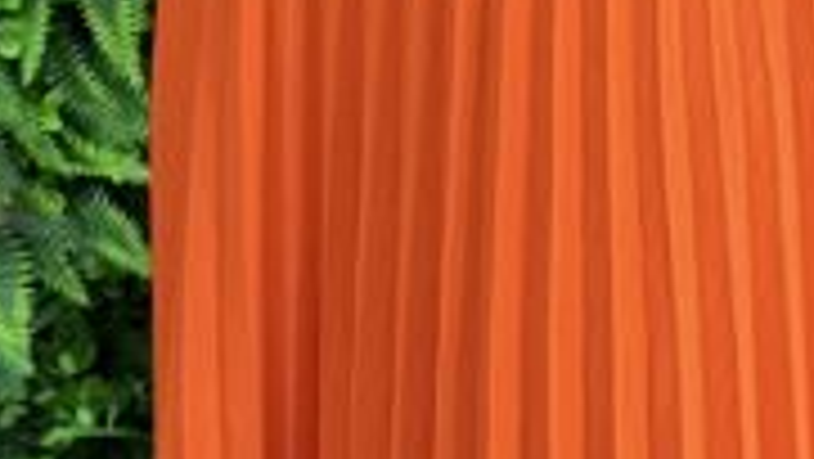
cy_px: 92
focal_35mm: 432
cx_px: 607
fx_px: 9328
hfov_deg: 5.0
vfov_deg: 2.8
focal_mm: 9
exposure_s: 1/60
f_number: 2.8
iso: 125
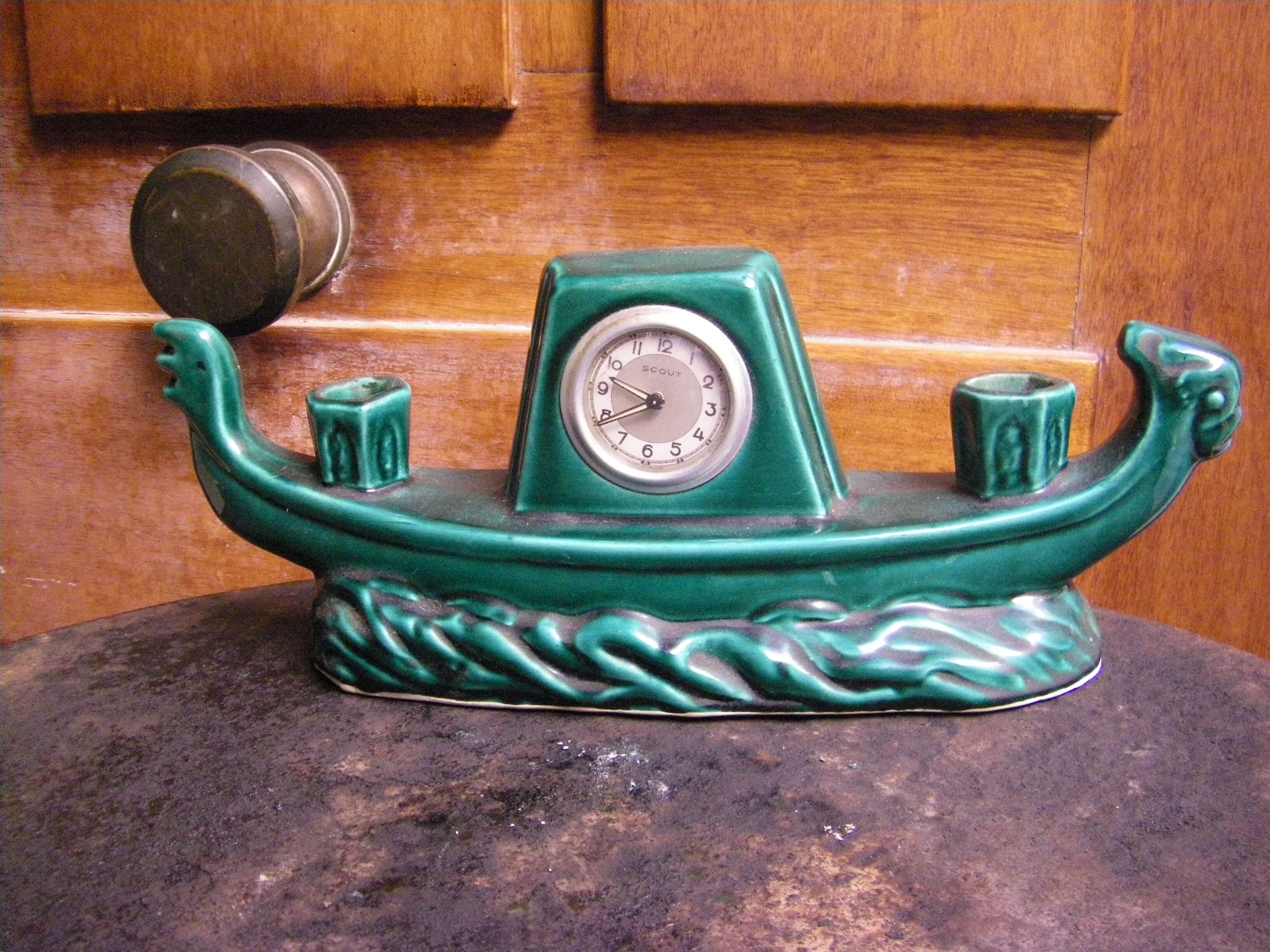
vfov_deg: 37.7
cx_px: 635
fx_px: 1394
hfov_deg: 49.0
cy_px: 476
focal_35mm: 38
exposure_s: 1/50
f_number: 3.5
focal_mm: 6.3
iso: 800
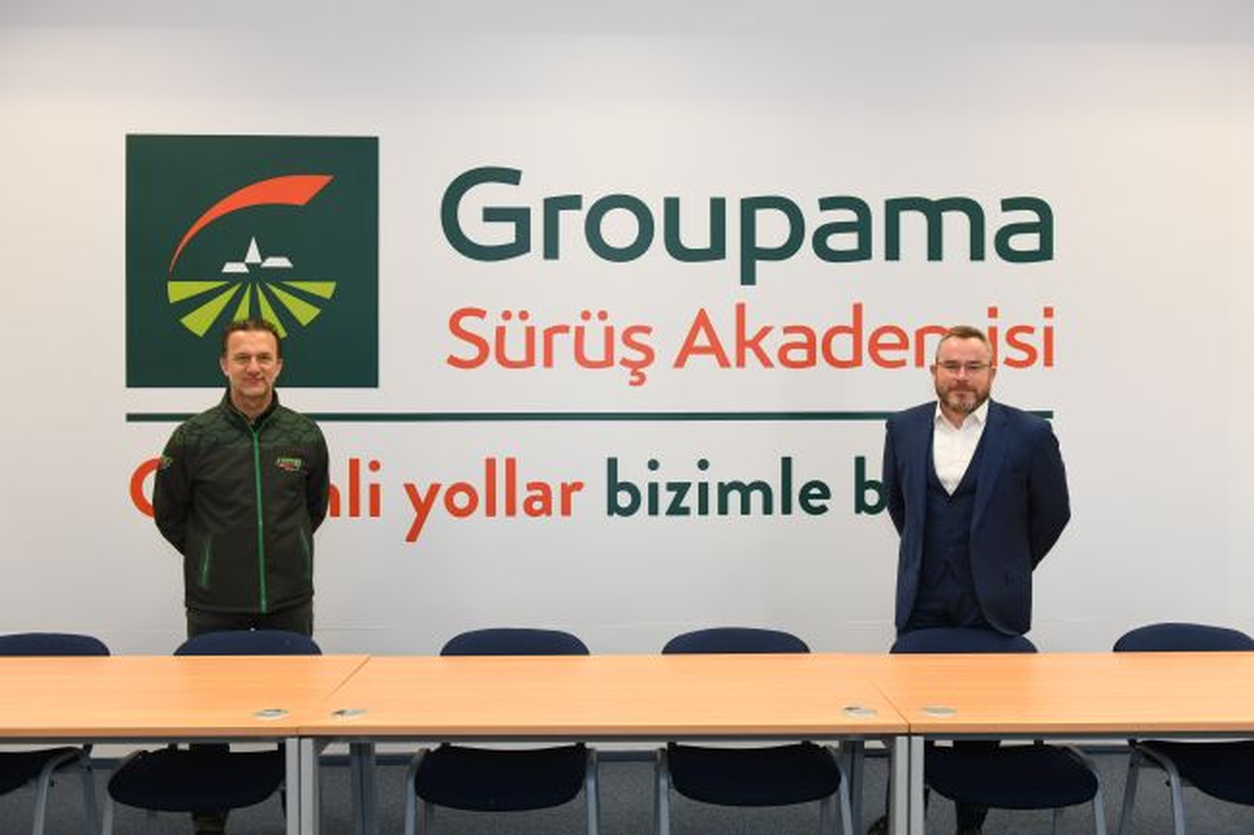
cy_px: 418
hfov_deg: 60.3
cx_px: 627
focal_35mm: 31
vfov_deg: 42.3
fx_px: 1079
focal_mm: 31
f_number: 5
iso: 1000
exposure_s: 1/50
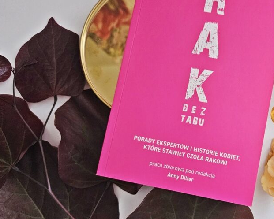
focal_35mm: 37
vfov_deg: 40.0
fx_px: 300
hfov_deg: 47.4
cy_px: 126
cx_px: 202
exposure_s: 1/50
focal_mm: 5.4
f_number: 1.8
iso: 640
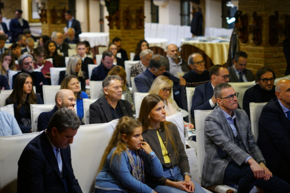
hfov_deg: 30.4
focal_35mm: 66
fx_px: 532
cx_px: 117
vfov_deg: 20.6
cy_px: 75
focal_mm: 50
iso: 1000
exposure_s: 1/100
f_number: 2
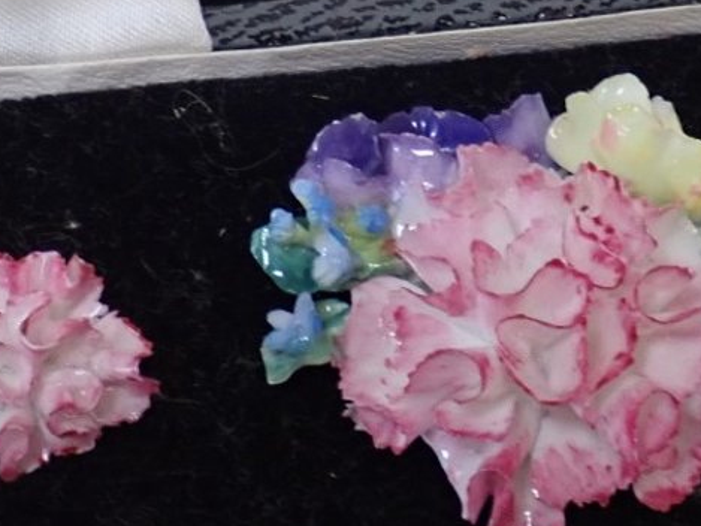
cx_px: 415
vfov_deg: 9.3
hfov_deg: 12.5
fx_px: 3200
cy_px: -20
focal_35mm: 158
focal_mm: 8.99
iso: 250
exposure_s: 1/50
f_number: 3.2
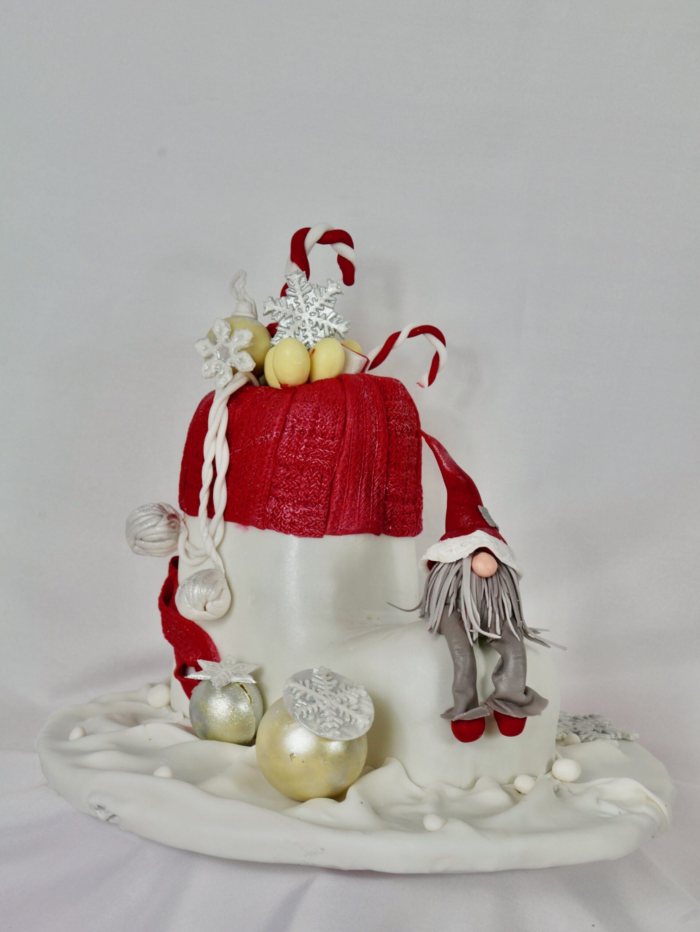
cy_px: 466
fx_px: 1832
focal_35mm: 68
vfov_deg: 28.6
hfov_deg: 21.6
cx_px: 350
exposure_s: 1/80
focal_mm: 34
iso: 200
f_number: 5.4
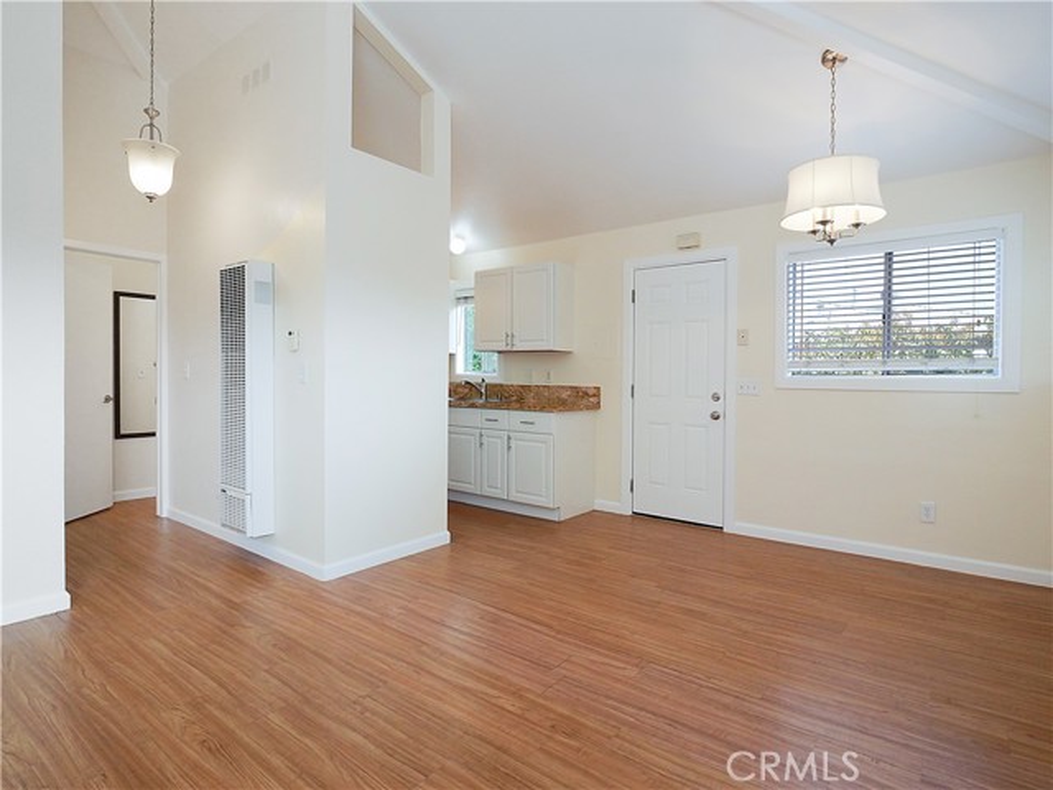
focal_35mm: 18
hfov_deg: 87.8
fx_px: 548
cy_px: 395
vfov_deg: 71.6
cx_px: 526
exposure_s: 1/100
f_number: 8
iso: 800
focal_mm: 9
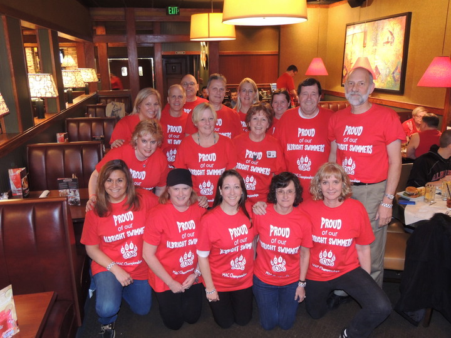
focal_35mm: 30
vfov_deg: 46.8
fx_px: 391
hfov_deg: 60.0
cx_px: 226
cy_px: 169
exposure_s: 1/8
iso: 400
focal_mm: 5.3
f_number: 3.1
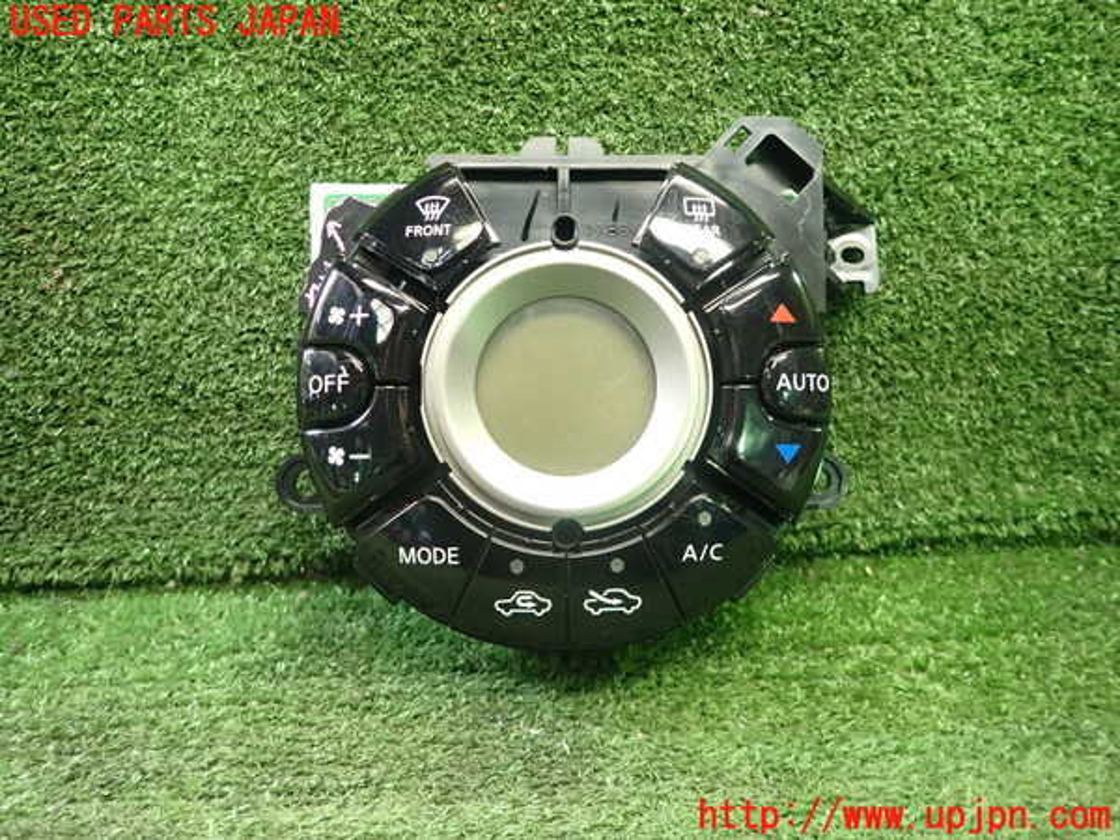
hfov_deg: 69.4
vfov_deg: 54.9
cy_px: 420
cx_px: 560
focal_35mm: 25
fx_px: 809
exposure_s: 1/30
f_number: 2
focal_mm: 4.5
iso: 320
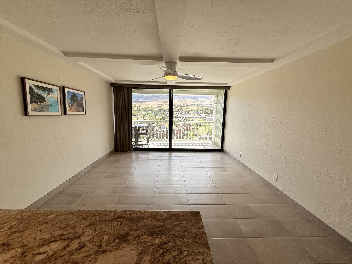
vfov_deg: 85.7
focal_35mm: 14
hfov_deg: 102.1
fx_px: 142
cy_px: 132
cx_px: 176
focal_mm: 2.22
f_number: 2.2
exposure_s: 1/235
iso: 50
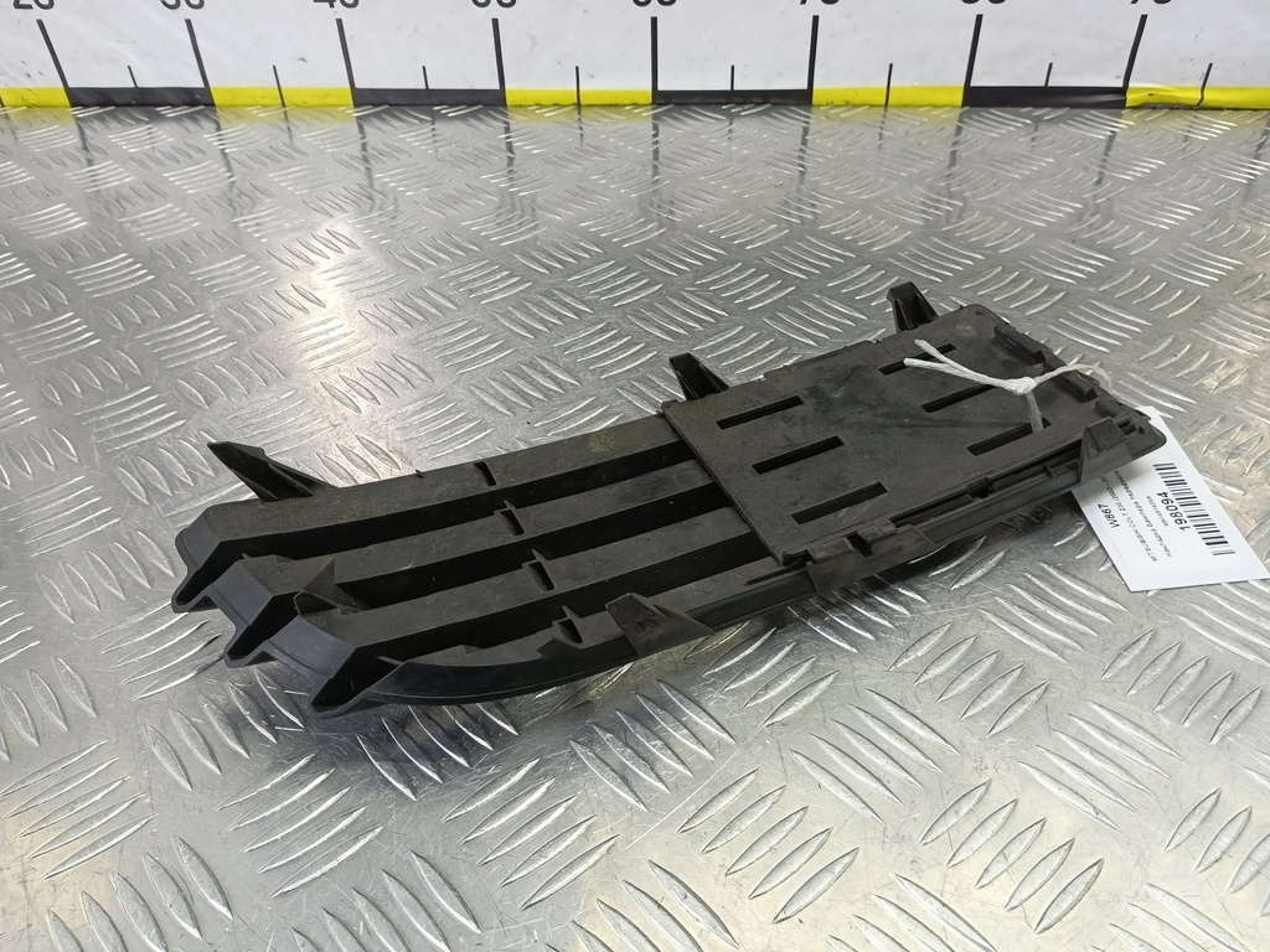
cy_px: 476
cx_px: 635
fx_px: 844
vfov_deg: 58.9
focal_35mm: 23
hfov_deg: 73.9
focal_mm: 4.11
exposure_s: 1/50
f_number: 1.6
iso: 150
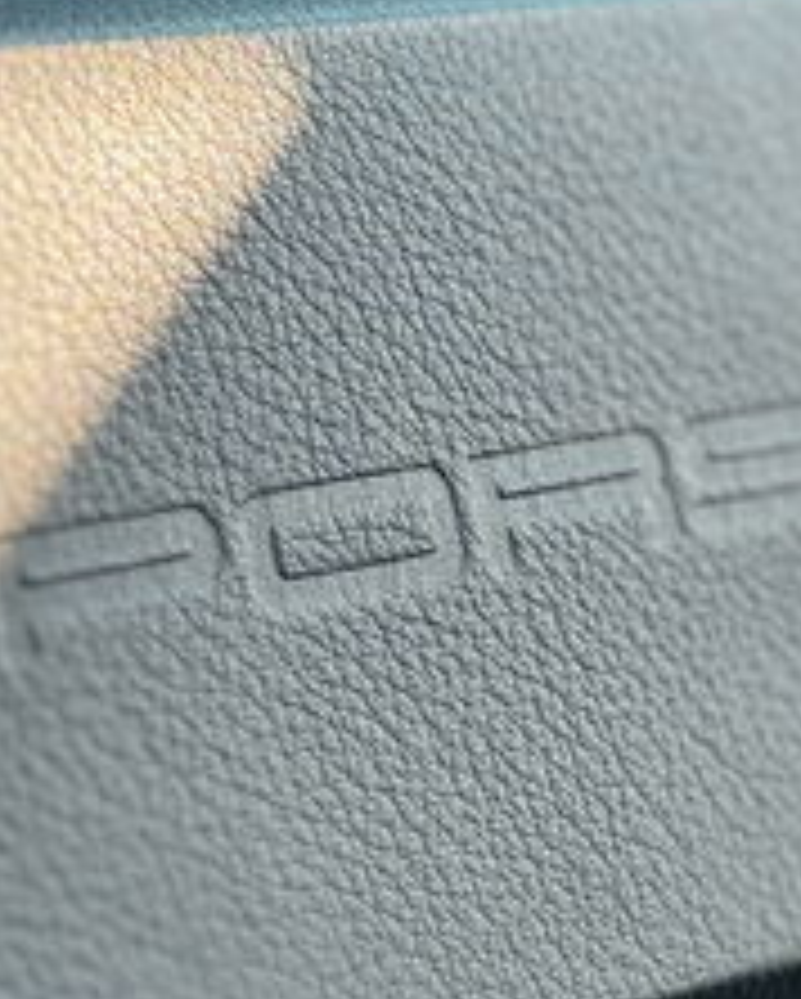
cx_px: 351
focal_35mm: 162
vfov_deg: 11.9
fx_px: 4794
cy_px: 297
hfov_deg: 9.6
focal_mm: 6.86
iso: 50
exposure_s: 1/170
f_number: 1.78
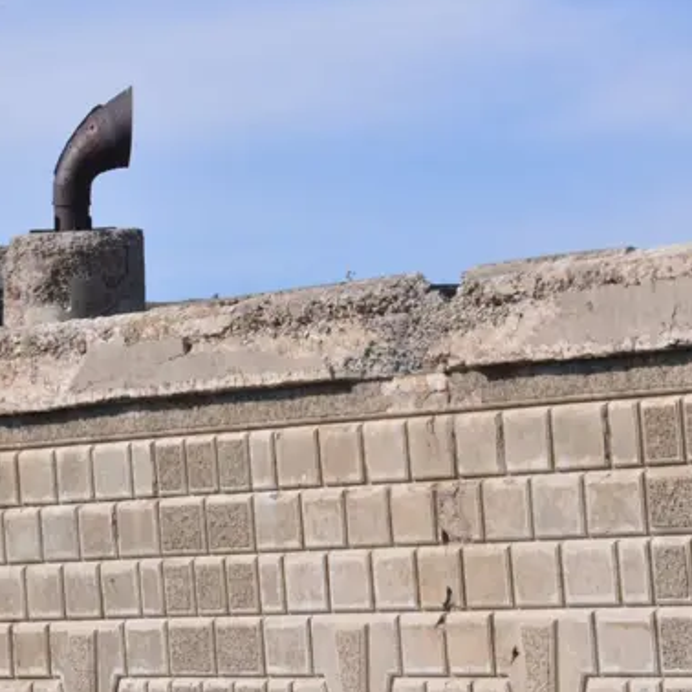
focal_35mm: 222
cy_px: 330
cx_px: 306
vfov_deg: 7.9
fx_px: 5021
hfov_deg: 7.9
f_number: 11
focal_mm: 75
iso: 200
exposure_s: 1/500
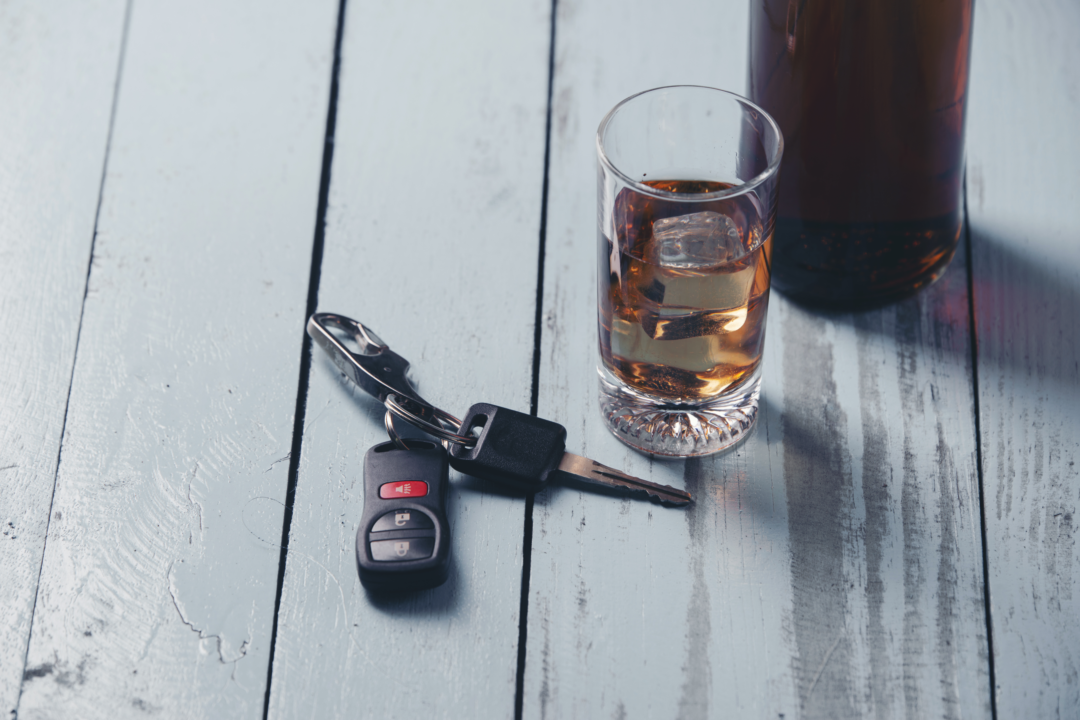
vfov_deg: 6.9
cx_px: 540
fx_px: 6002
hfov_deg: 10.3
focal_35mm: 200
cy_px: 360
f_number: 6.3
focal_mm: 200
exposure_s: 1/160
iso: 100
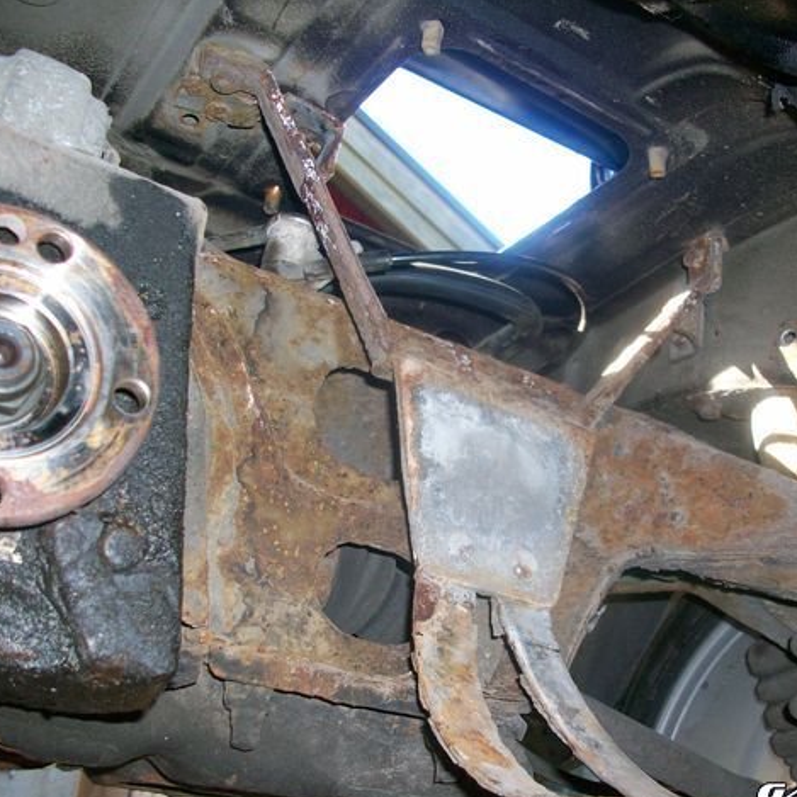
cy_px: 401
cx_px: 505
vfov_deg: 40.9
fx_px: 1068
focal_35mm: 41
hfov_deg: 40.6
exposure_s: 1/60
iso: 80
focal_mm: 5.7
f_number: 2.8
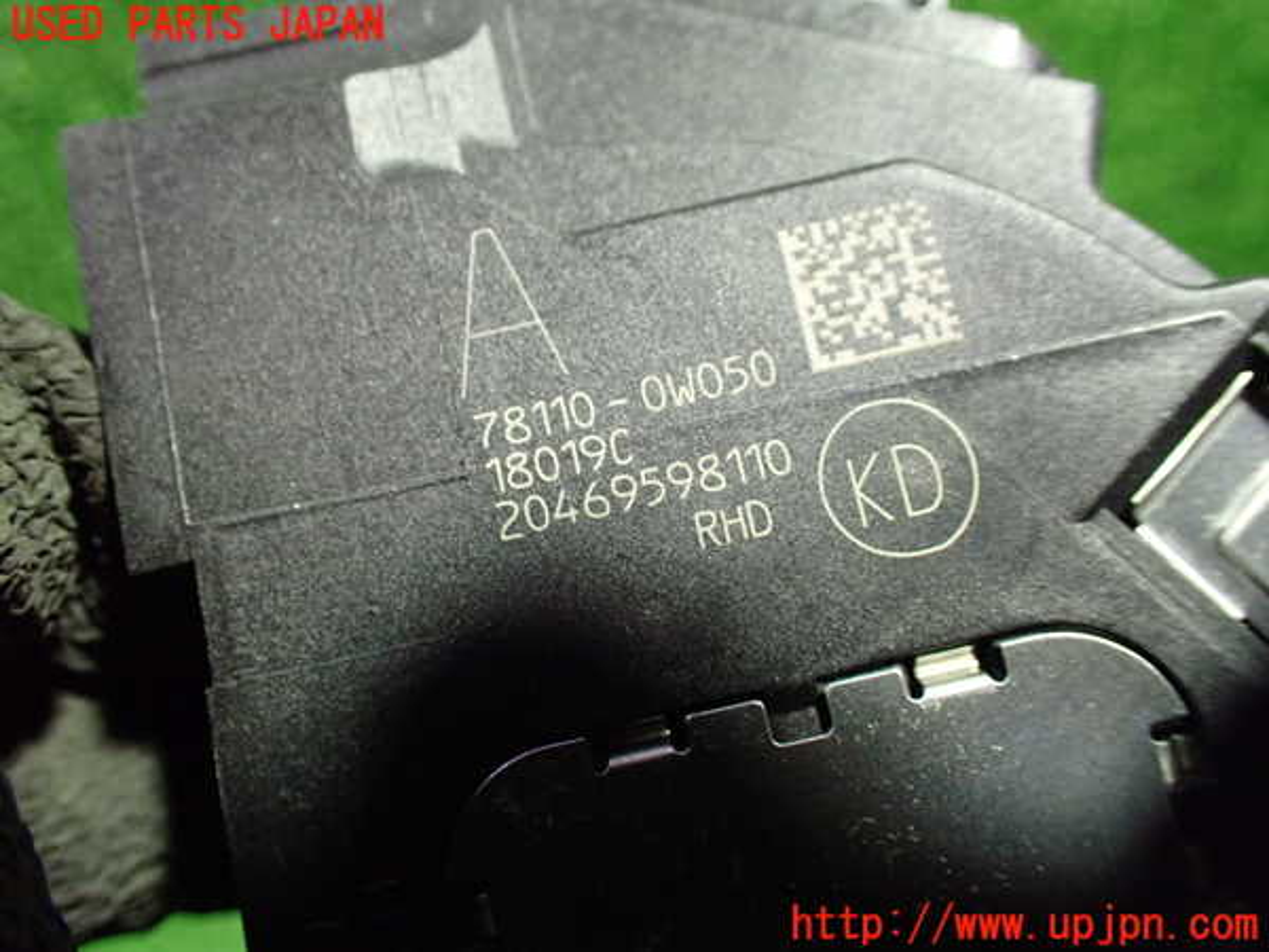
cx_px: 634
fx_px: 1100
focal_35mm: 30
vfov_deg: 46.8
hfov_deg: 60.0
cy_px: 476
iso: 800
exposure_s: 1/60
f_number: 2.3
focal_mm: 5.4
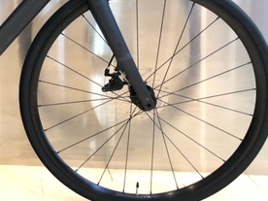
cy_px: 28
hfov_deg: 27.3
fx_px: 503
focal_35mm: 65
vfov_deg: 22.2
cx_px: -26
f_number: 1.8
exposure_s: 1/15
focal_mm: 3.99
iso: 64
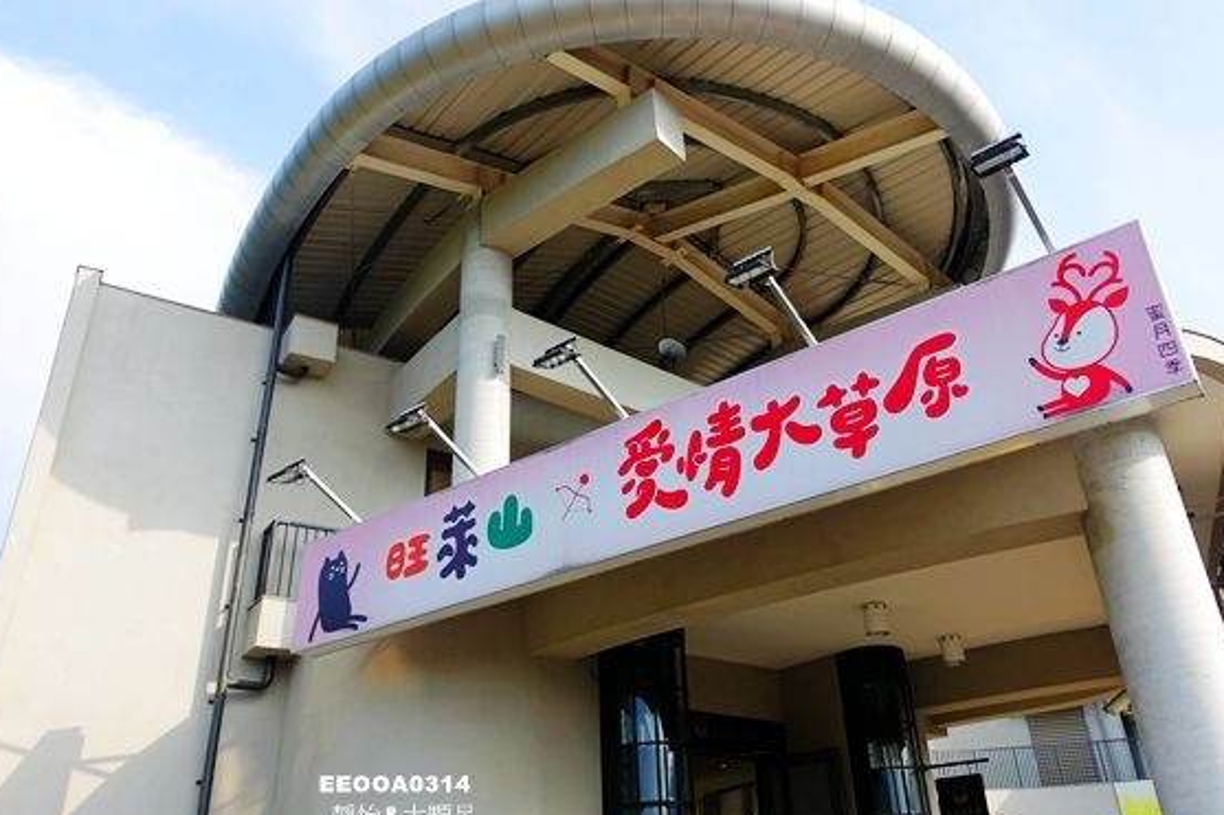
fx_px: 952
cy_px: 405
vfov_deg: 46.4
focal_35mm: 28
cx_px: 646
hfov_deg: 65.4
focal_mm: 8.8
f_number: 4
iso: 125
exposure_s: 1/500
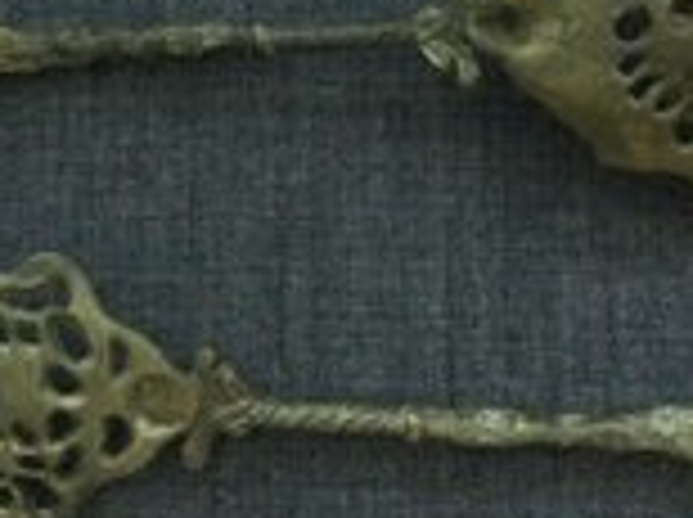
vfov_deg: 21.1
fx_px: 1379
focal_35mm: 69
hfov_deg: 28.2
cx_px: 326
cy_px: 151
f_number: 2.4
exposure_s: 1/15
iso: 800
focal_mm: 3.3
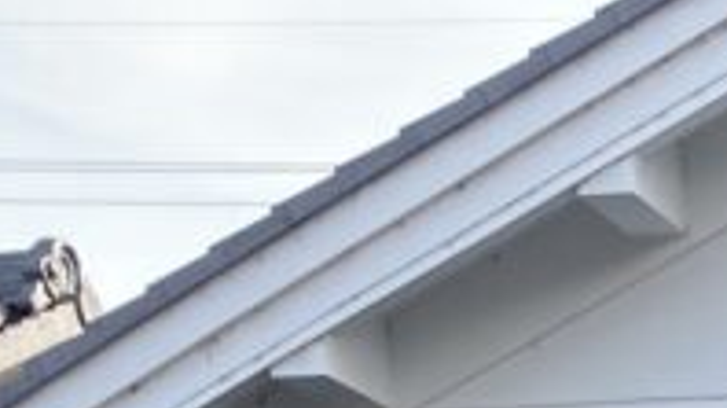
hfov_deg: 10.4
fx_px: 3795
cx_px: 1252
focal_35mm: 197
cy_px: 1636
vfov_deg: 5.4
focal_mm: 3.99
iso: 20
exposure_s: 1/335
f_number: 1.8
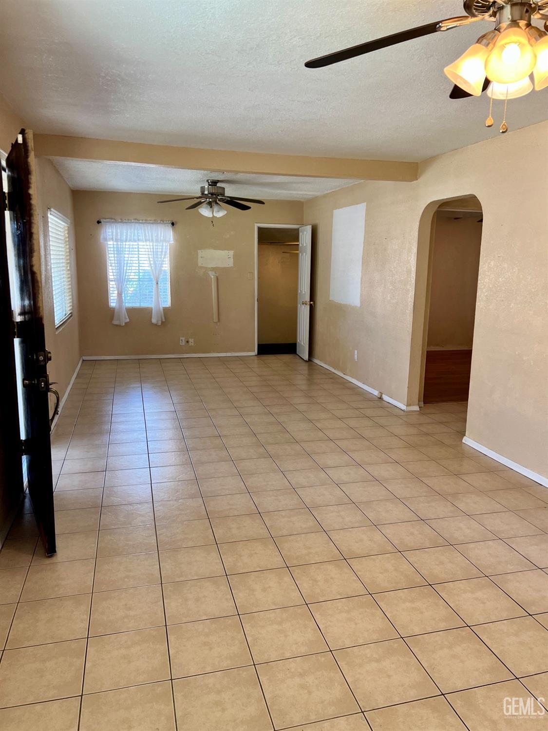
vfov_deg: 67.3
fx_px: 549
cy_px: 366
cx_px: 274
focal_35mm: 26
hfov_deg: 53.1
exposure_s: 1/60
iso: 64
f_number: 1.5
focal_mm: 5.7
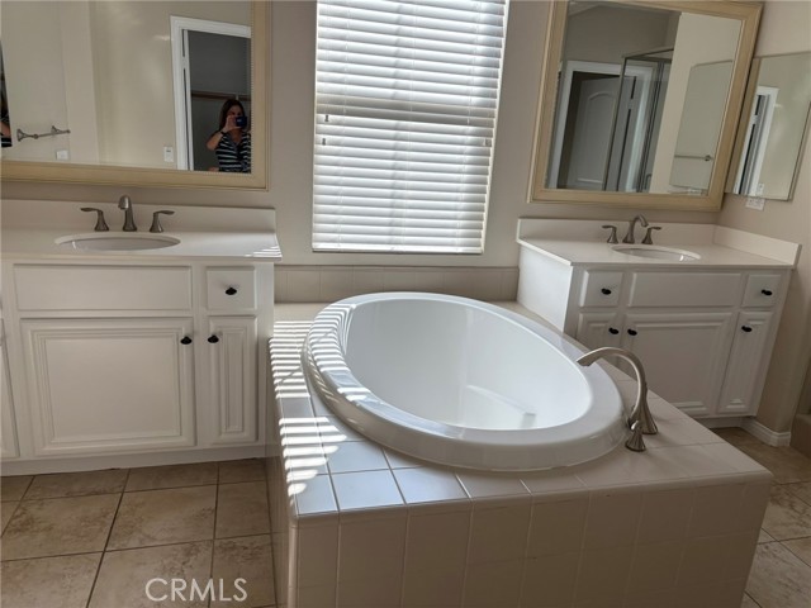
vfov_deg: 53.1
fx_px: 609
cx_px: 406
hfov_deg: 67.3
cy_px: 304
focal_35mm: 26
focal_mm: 5.96
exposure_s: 1/320
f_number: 1.6
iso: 50
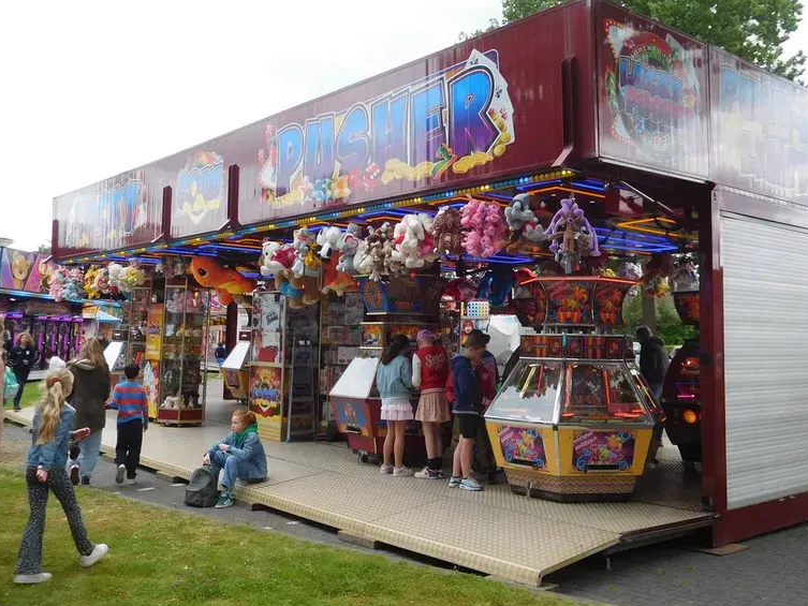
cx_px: 476
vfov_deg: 41.7
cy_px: 265
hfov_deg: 53.6
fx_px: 794
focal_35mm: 34
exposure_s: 1/320
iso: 125
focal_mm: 4.5
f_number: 3.4
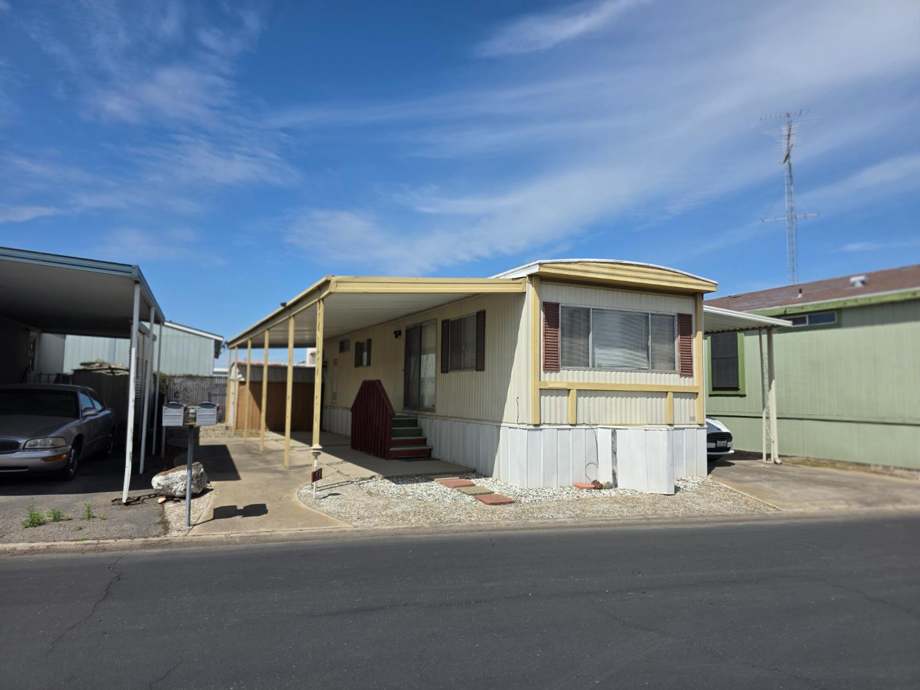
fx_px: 611
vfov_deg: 58.9
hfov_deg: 73.9
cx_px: 460
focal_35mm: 23
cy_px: 345
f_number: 1.7
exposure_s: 1/7944
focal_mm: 6.3
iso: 80
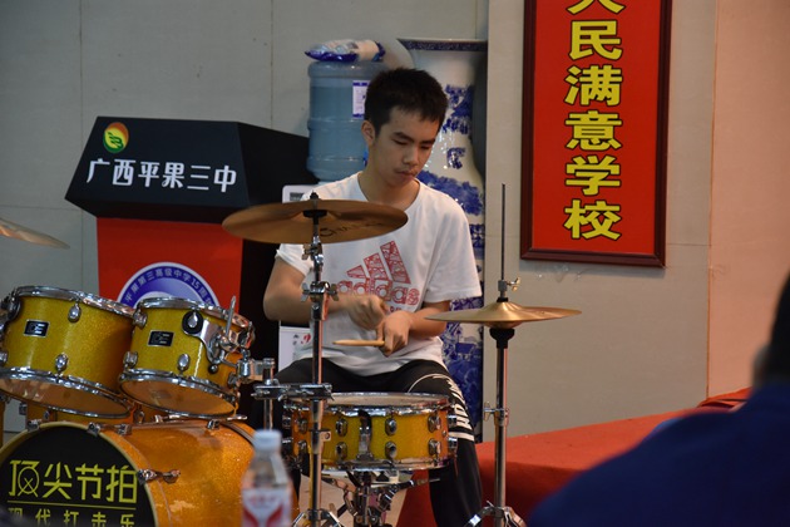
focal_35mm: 147
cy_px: 264
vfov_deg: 9.3
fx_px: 3226
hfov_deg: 14.0
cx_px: 395
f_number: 5.6
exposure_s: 1/50
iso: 1000
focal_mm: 98
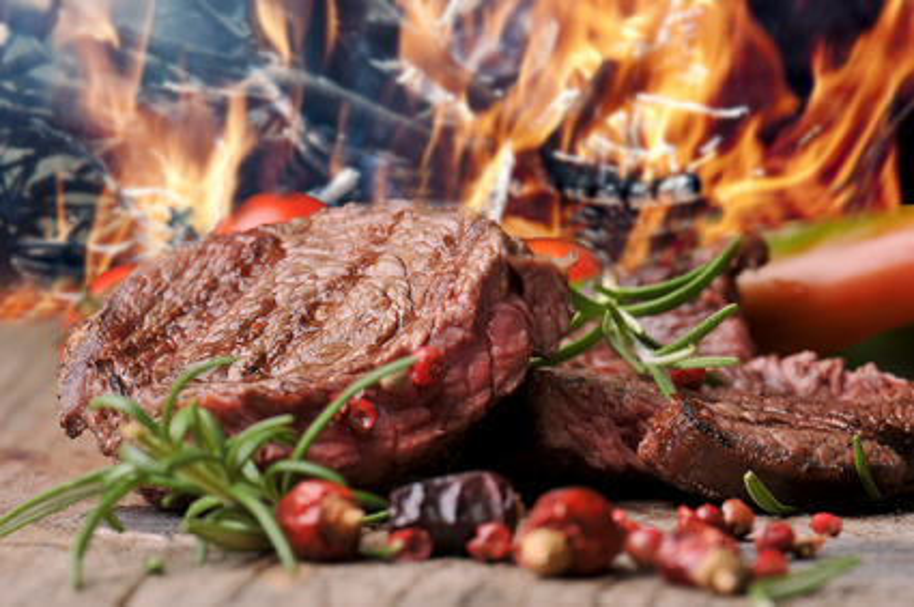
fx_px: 7225
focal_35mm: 285
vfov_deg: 4.8
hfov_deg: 7.2
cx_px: 457
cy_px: 304
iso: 200
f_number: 8
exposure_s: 1/250
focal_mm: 190
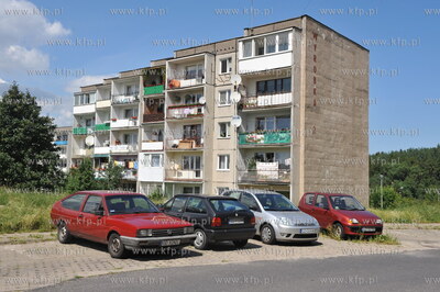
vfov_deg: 35.0
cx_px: 220
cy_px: 146
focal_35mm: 38
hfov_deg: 50.7
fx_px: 464
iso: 400
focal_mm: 38
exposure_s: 1/1250
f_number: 9
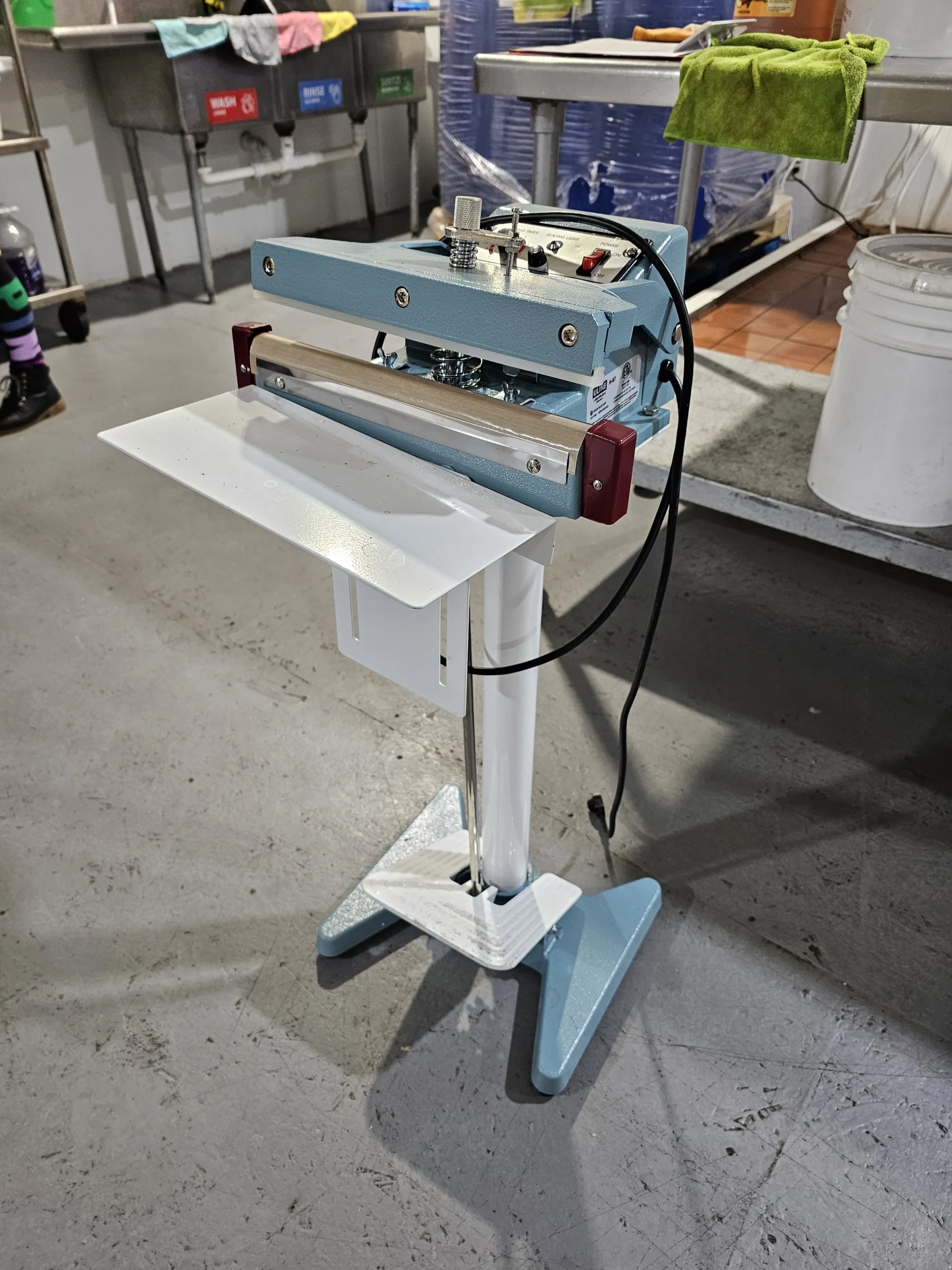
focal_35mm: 23
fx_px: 843
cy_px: 635
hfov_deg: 58.9
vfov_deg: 73.9
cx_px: 476
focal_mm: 6.3
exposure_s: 1/170
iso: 250
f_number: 1.7
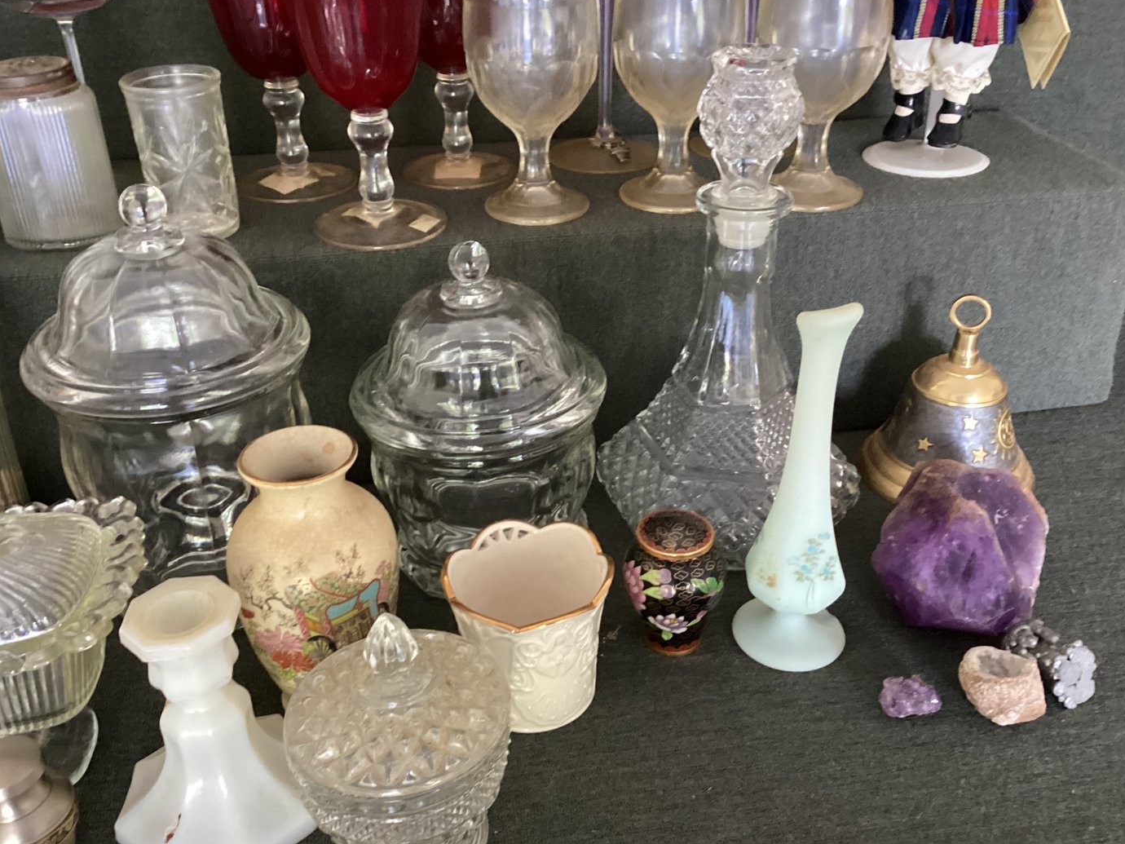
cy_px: 388
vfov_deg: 41.8
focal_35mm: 34
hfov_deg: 54.0
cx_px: 577
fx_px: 1105
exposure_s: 1/40
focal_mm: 3.3
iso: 400
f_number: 2.4
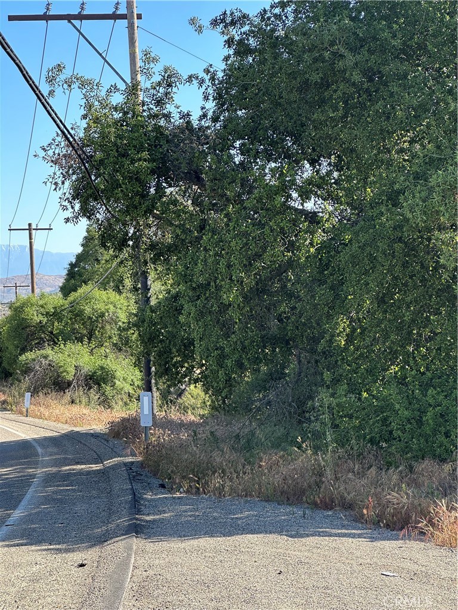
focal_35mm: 77
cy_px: 305
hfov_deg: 19.1
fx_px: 1358
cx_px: 229
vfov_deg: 25.3
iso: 32
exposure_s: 1/223
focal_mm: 9
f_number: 2.8
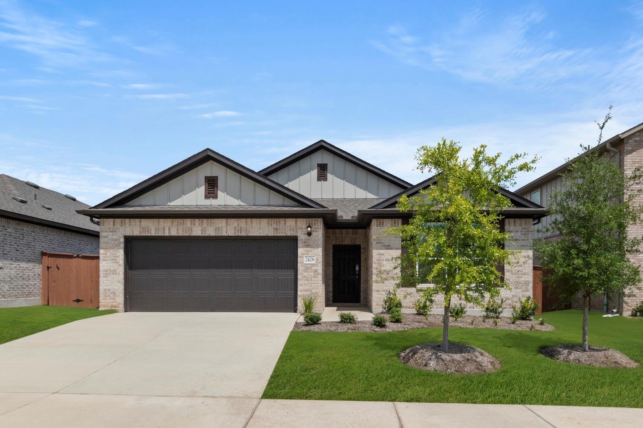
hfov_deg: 81.2
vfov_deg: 59.4
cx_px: 322
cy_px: 214
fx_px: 375
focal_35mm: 21
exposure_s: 1/3200
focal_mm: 14
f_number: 8
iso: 400
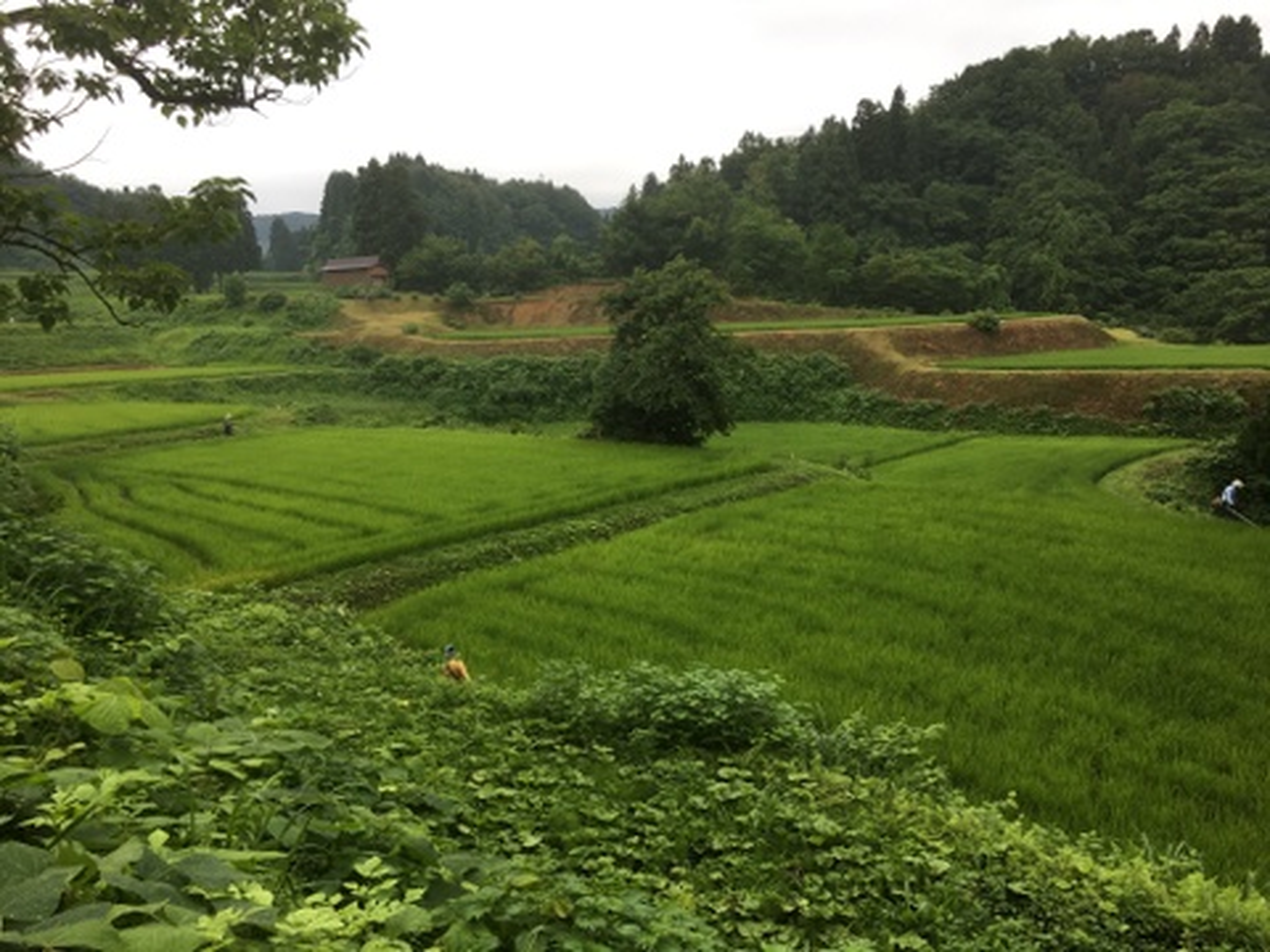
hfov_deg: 61.7
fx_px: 1064
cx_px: 635
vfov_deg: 48.2
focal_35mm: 29
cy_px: 476
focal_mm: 4.15
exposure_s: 1/120
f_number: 2.2
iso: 40
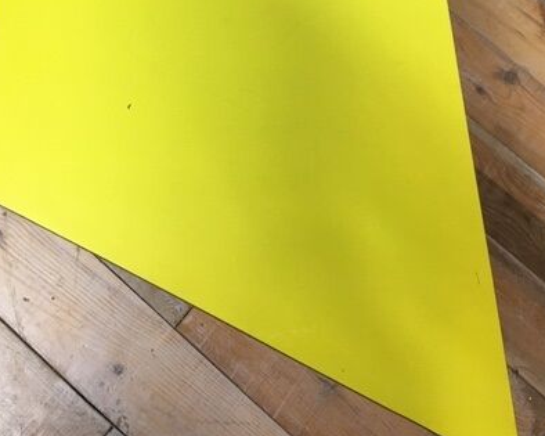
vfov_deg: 30.8
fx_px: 742
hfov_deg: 40.3
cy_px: 18
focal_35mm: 46
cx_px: 271
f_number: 2.2
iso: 32
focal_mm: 4.15
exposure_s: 1/17
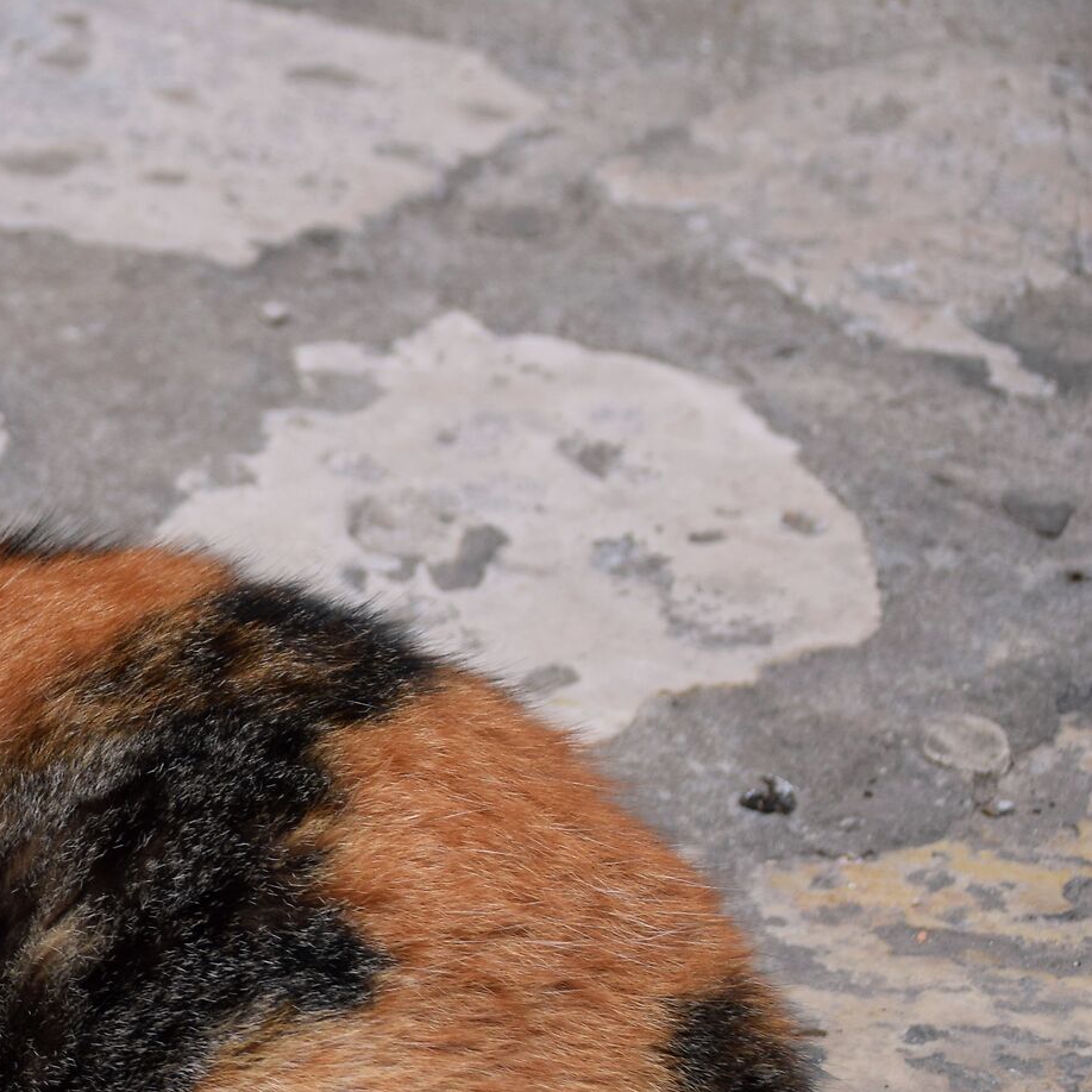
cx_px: -332
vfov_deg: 8.7
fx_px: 7138
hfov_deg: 8.6
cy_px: 830
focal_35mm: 200
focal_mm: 60
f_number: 7.1
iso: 400
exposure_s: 1/200
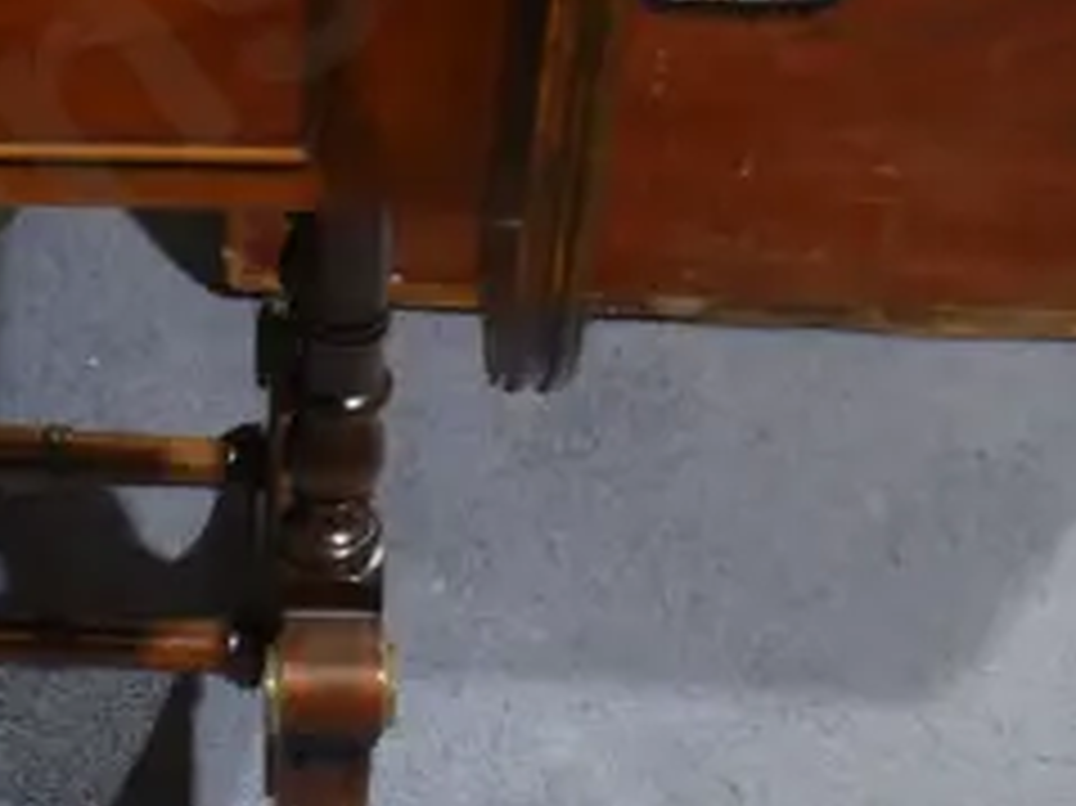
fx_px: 3728
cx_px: -621
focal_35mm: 120
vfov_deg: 12.3
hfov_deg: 15.0
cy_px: 646
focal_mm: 14
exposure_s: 1/60
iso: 500
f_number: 3.5
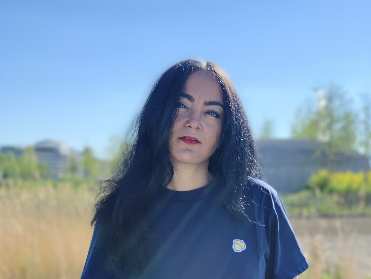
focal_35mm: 70
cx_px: 185
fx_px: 750
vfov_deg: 20.7
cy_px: 229
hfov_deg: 27.8
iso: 16
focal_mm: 6
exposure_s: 1/287
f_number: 2.4
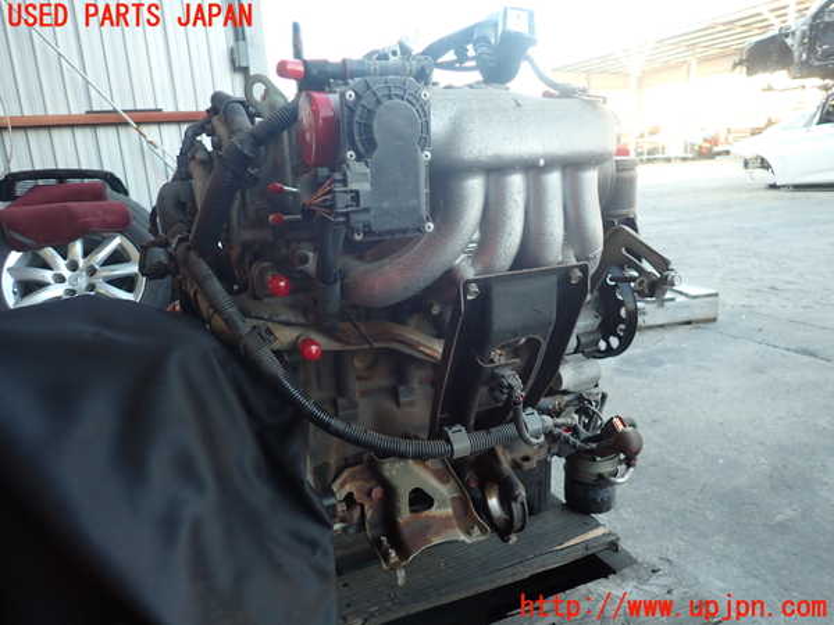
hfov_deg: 69.4
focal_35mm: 25
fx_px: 602
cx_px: 417
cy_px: 312
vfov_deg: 54.9
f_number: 2
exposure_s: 1/60
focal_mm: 4.5
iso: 100
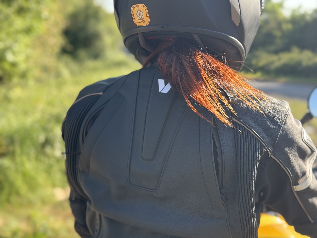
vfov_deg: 30.3
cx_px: 158
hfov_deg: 39.7
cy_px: 119
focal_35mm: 48
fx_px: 440
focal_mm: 6.76
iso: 64
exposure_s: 1/726
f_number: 1.78
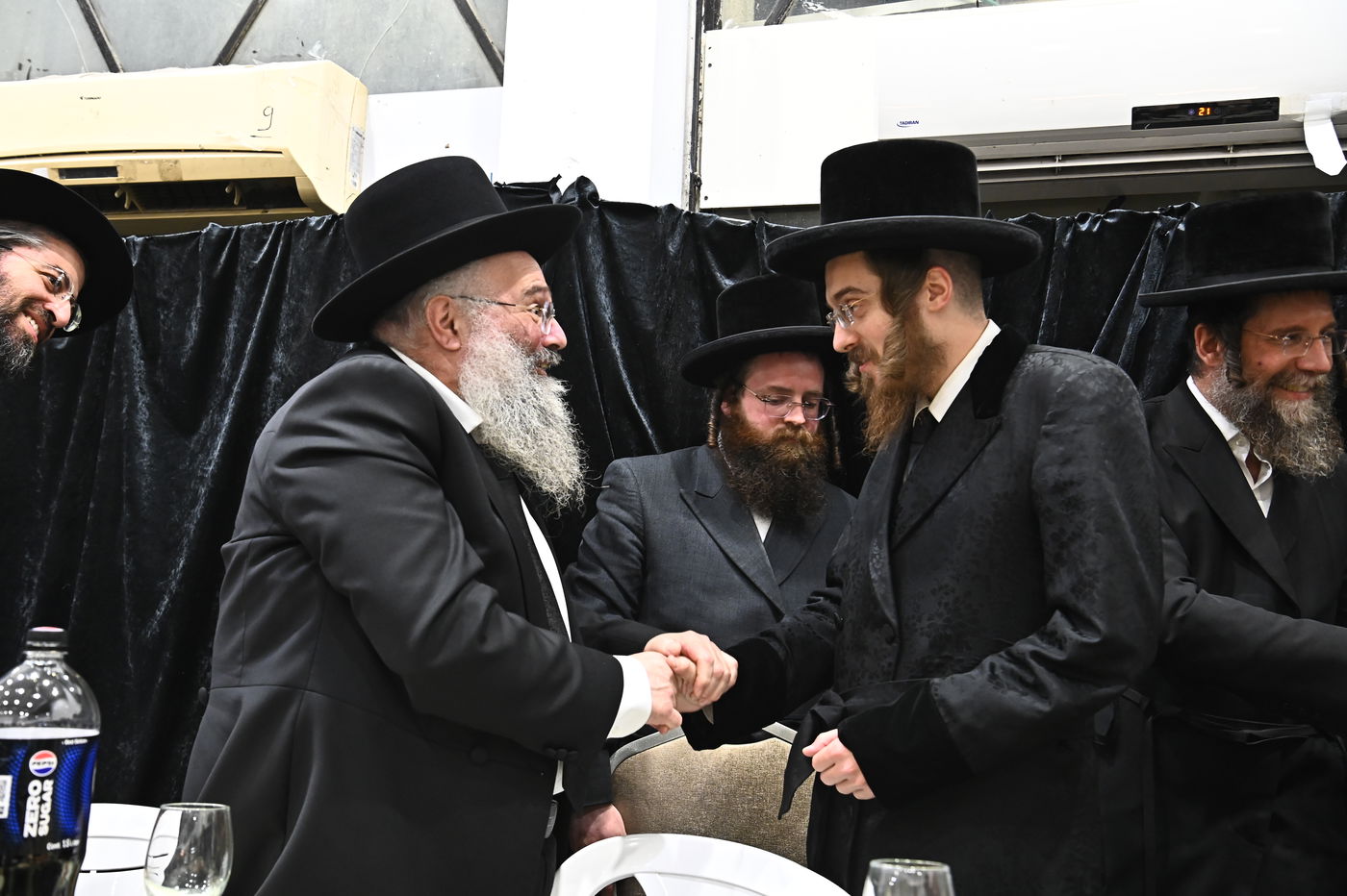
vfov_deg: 36.8
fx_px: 1346
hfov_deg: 53.2
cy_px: 448
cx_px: 674
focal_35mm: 36
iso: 2500
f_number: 6.3
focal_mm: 36
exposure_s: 1/100
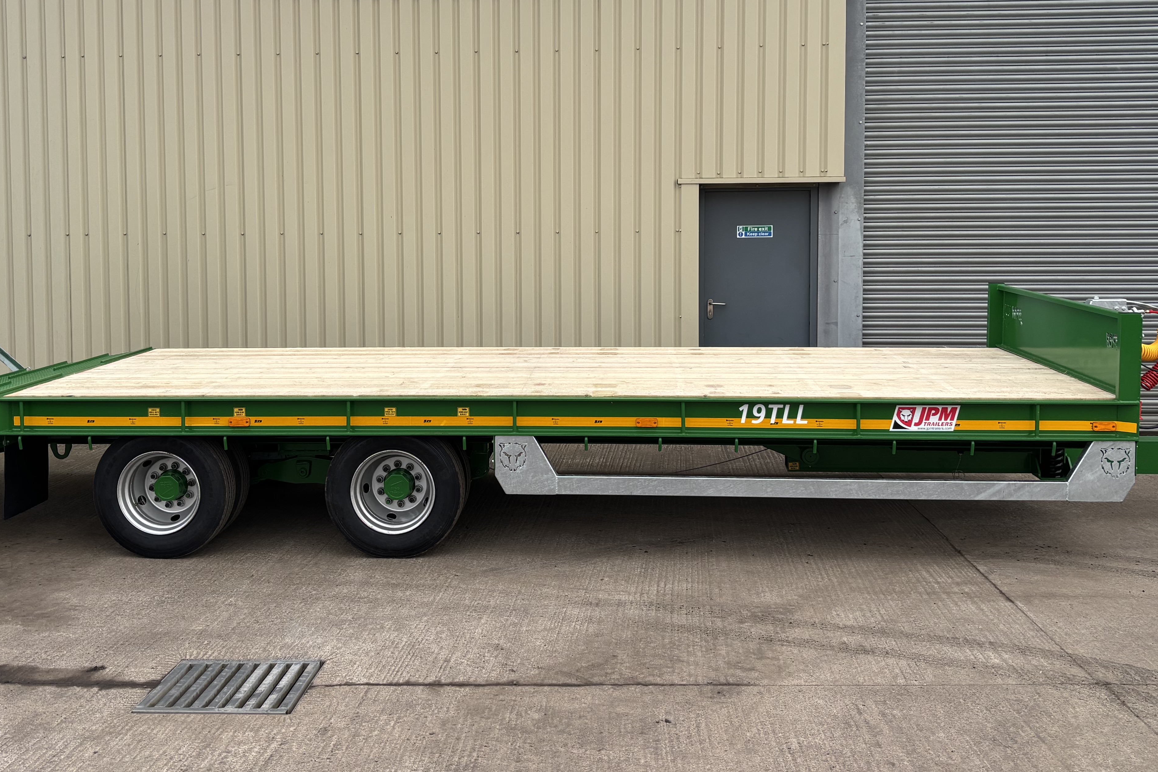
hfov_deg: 47.3
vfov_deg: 32.5
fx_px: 1319
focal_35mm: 41
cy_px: 302
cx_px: 521
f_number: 1.6
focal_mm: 5.96
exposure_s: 1/559
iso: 50
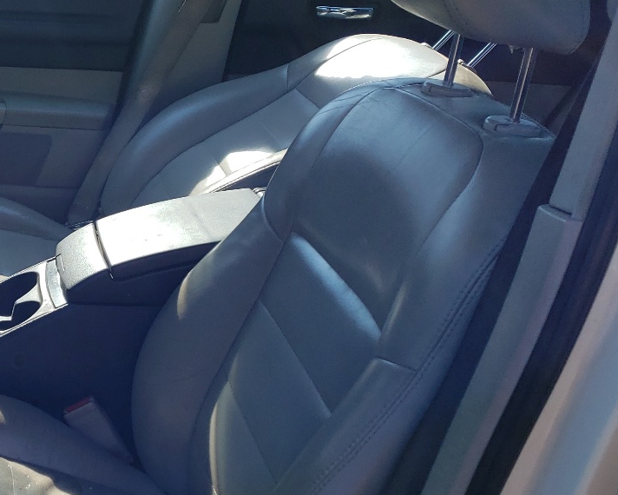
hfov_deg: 31.2
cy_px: 310
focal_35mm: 57
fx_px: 1043
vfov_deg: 26.6
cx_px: 38
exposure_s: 1/1429
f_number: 1.5
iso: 50
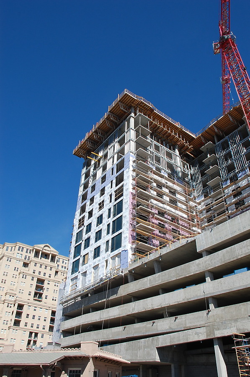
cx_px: 125
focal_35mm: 27
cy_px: 188
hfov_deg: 47.8
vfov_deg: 67.5
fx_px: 282
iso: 200
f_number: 10
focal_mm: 18
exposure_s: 1/250
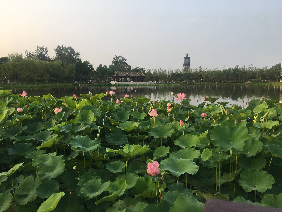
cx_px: 141
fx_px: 236
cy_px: 106
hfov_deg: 61.7
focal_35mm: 29
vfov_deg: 48.2
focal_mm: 4.15
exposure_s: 1/553
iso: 25
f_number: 2.2
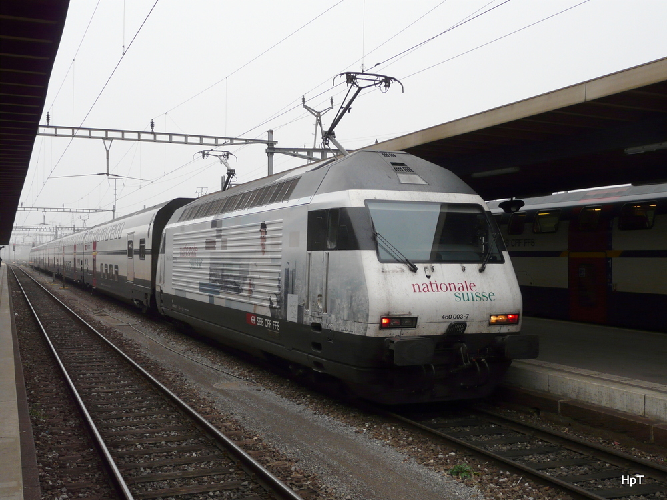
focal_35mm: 40
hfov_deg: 46.8
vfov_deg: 36.0
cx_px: 334
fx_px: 771
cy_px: 250
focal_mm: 6.5
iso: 100
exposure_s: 1/125
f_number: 3.2
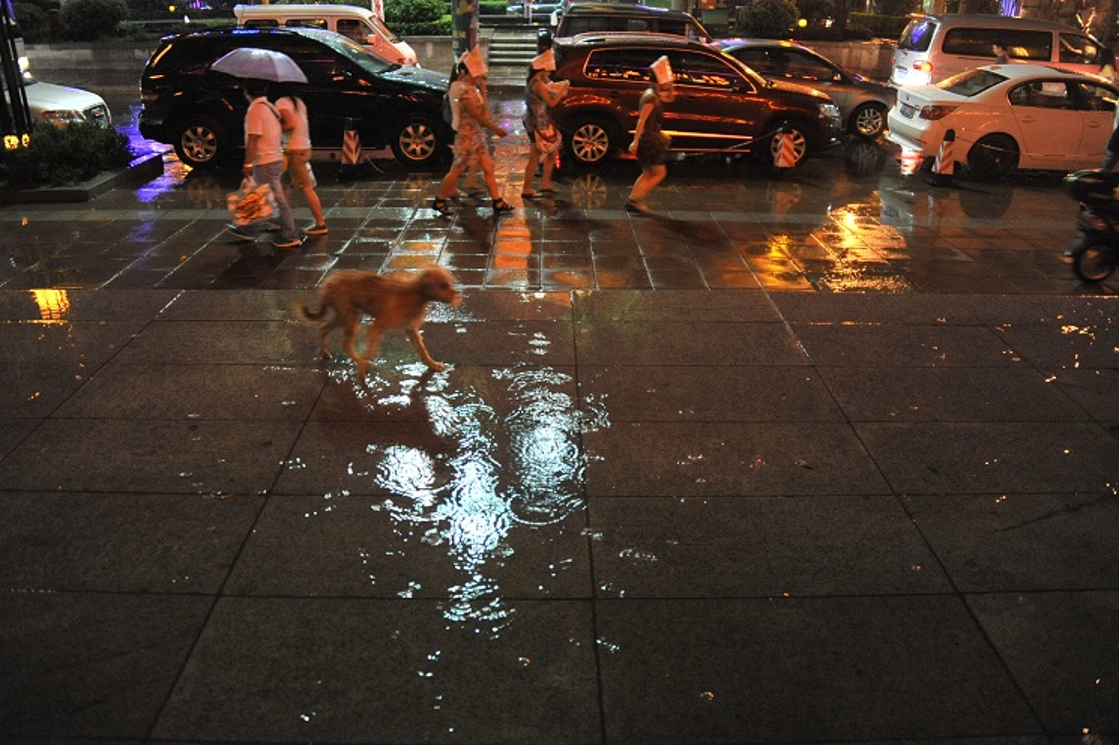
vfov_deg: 46.4
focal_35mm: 28
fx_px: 870
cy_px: 372
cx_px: 560
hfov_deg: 65.5
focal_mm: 28
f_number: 3.5
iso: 3200
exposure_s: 1/50
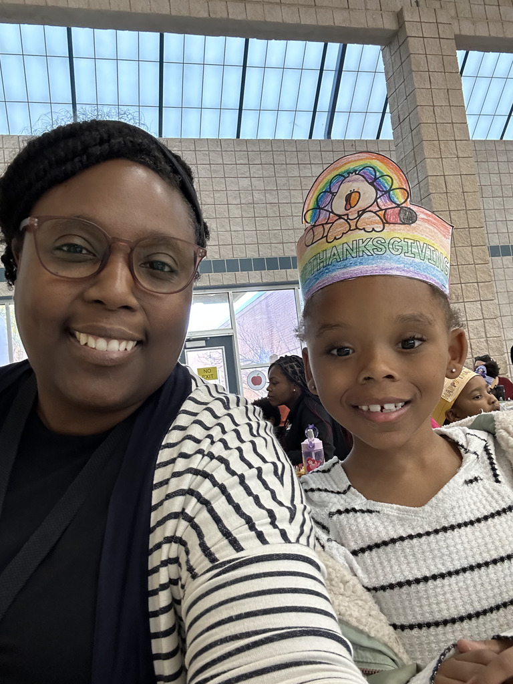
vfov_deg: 60.0
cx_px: 256
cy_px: 342
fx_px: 593
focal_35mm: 30
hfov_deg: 46.8
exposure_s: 1/60
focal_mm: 2.69
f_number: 1.9
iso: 200
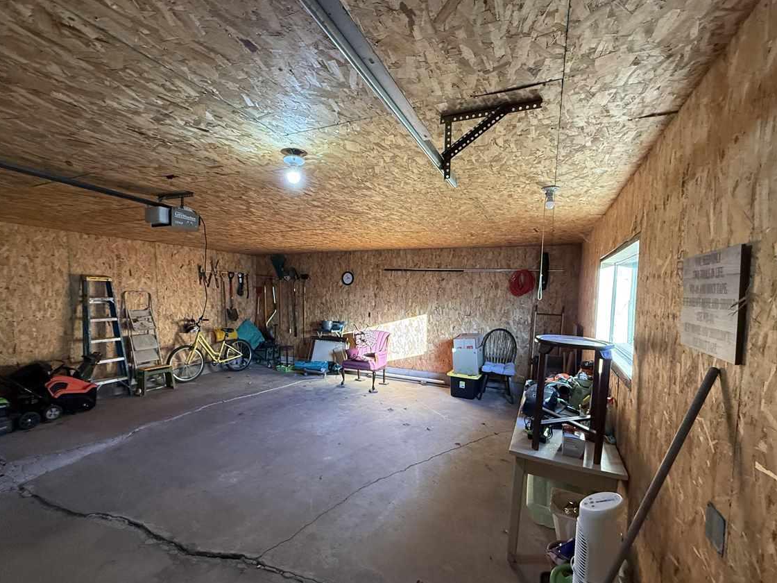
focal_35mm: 16
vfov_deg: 77.9
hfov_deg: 94.5
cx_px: 384
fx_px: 359
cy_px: 321
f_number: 2.2
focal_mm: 2.22
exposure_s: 1/120
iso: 320
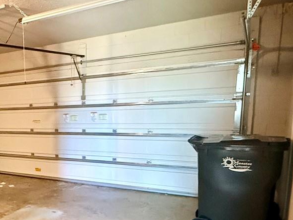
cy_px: 159
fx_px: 322
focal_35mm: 38
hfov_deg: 42.9
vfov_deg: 37.0
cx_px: 7
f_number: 2.2
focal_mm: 2.22
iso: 1250
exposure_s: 1/40
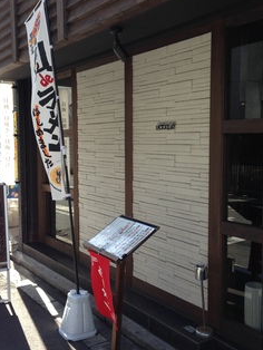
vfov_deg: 44.8
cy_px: 181
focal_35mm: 42
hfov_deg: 34.4
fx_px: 425
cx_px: 146
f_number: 2.4
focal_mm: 4.12
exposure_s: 1/262
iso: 50
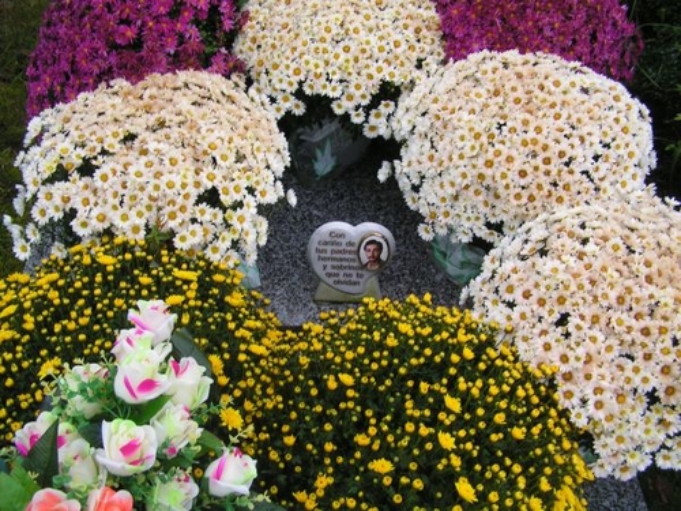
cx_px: 340
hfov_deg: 49.0
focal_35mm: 38
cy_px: 256
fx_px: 748
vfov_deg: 37.7
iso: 50
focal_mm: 6.3
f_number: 4
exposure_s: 1/40
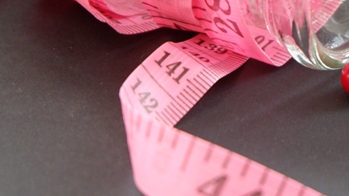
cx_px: 351
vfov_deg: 7.0
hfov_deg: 12.2
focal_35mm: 174
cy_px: 6
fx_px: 1610
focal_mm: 48.4
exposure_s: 1/105
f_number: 5.6
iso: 2500
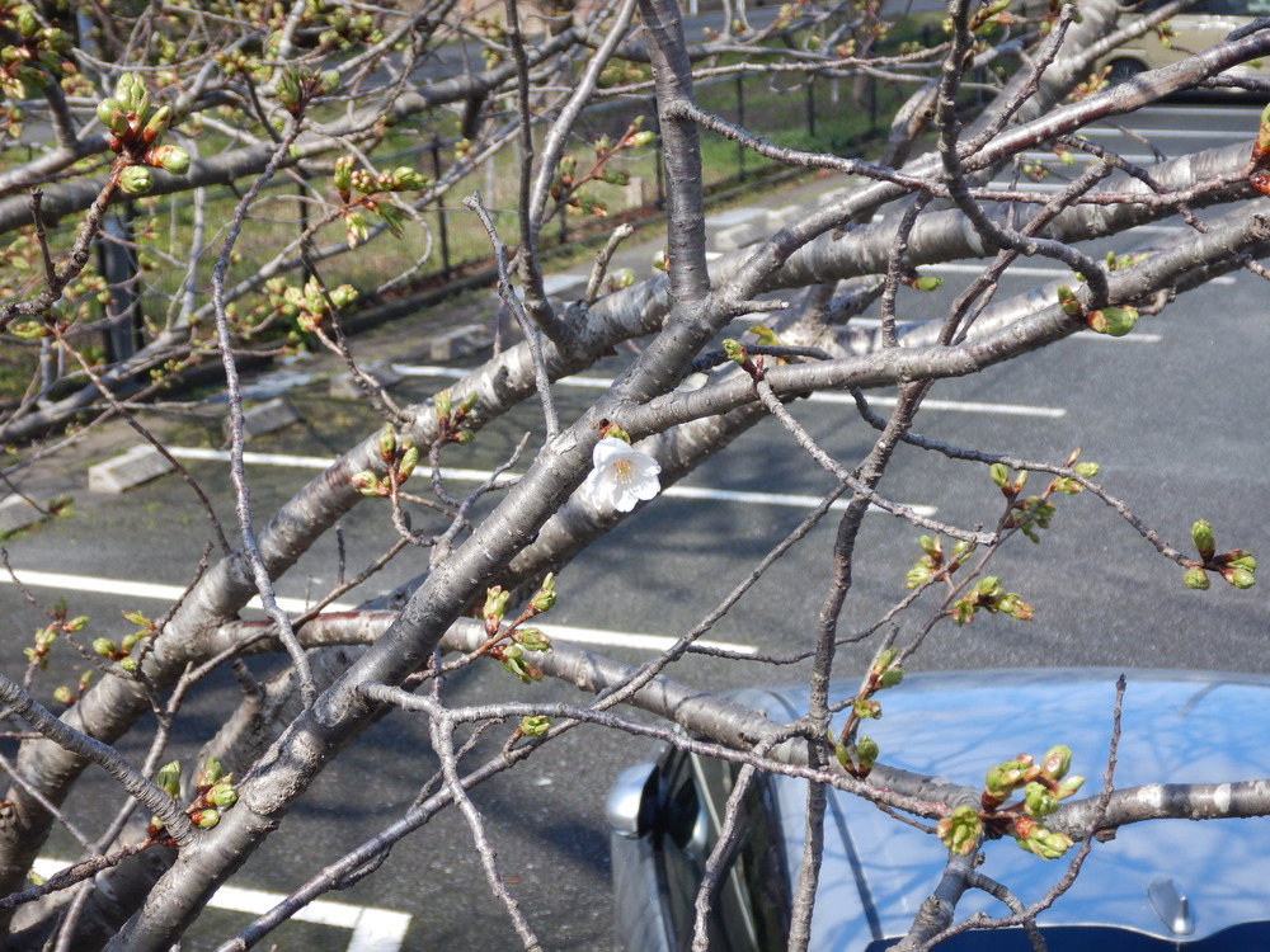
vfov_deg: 20.4
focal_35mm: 72
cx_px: 635
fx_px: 2642
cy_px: 476
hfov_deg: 27.0
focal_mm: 13
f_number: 4.5
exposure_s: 1/400
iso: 125
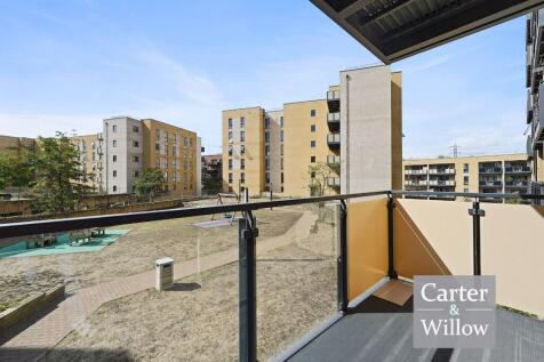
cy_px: 181
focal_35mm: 14
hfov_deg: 104.3
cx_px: 272
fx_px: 211
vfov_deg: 81.2
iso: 400
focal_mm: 14
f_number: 8
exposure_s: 1/400
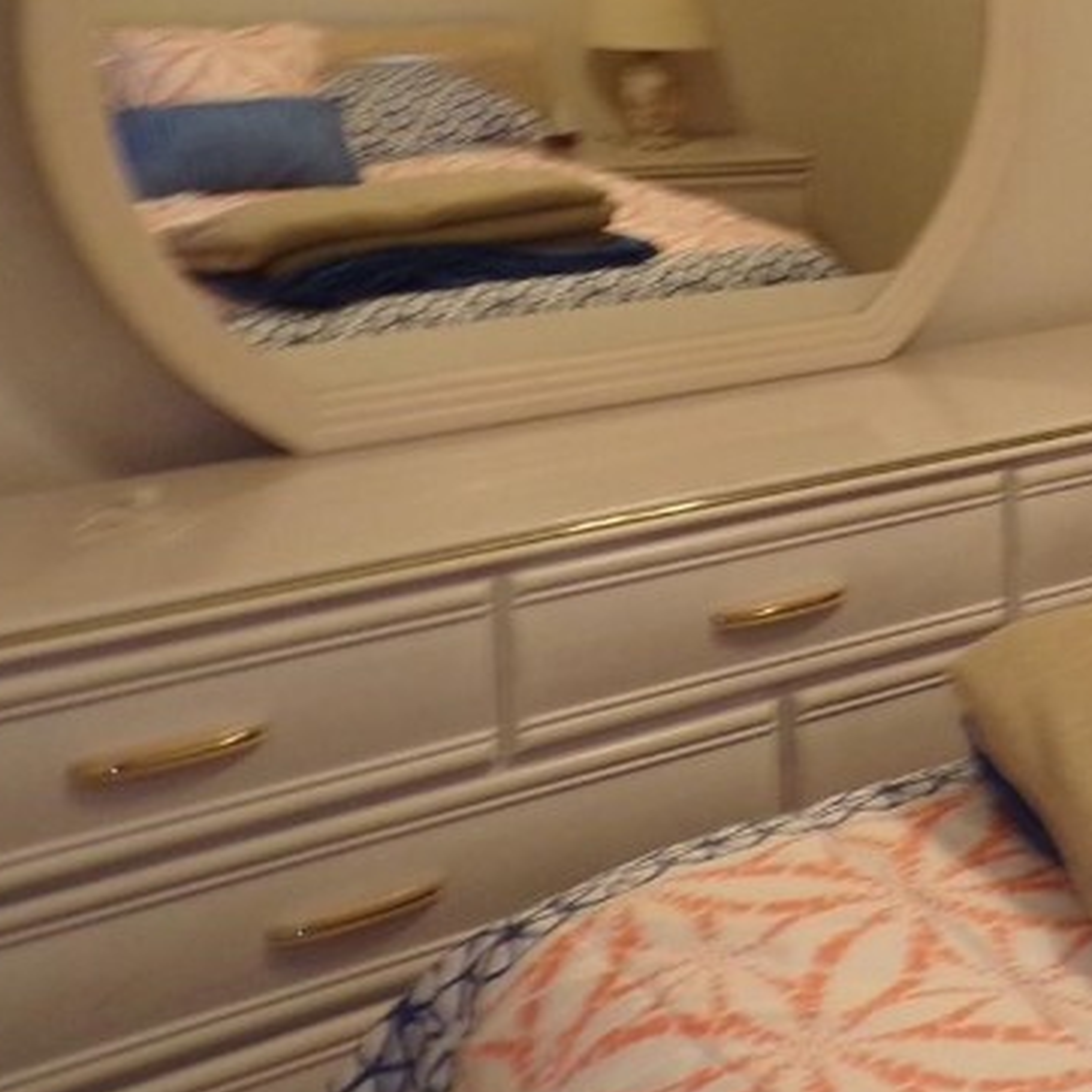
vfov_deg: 27.6
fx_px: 2141
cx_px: 1451
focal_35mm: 60
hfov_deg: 24.6
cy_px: 118
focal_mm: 4.3
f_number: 3
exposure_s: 1/34
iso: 200
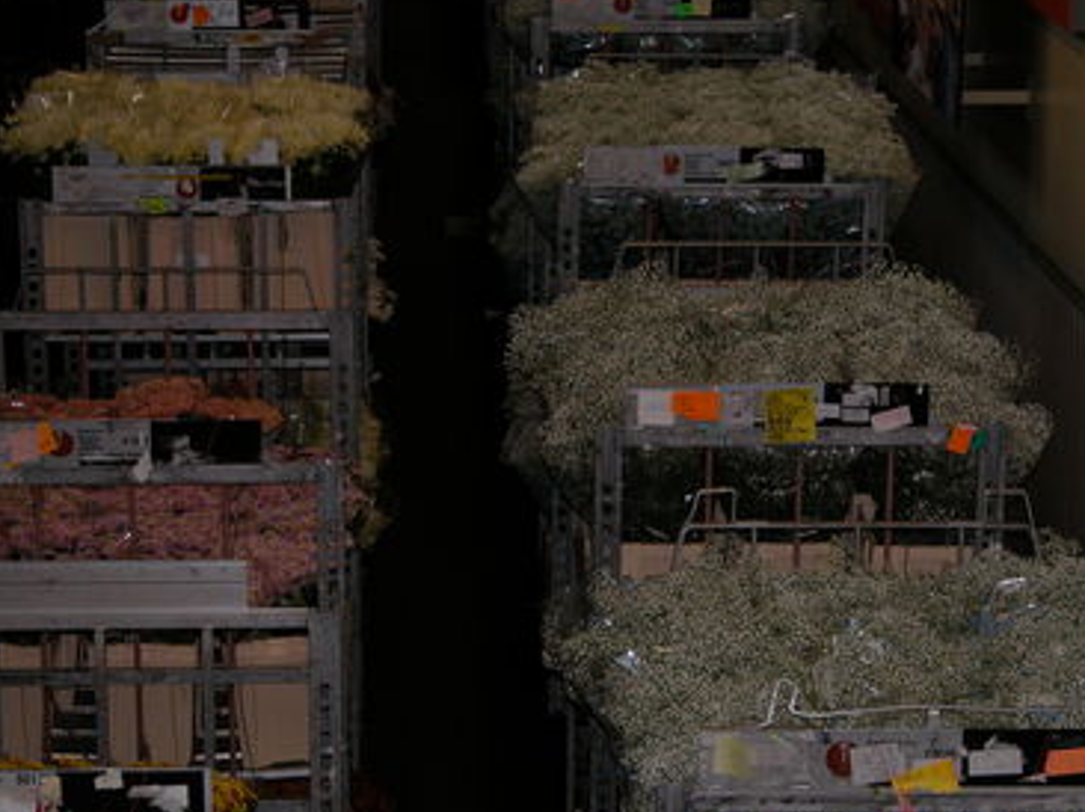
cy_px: 424
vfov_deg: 12.8
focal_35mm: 116
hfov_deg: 17.0
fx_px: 3634
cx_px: 519
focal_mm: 27.3
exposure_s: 1/125
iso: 200
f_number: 3.7
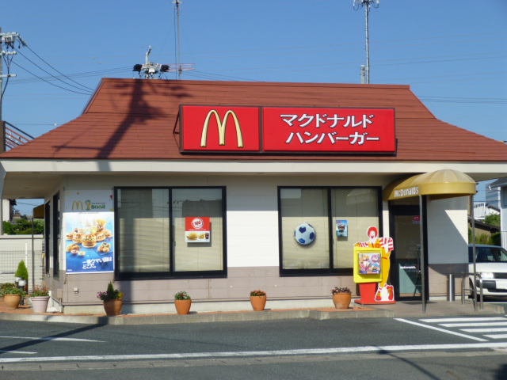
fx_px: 1011
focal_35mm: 69
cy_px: 190
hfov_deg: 28.2
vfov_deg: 21.3
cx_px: 254
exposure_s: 1/1000
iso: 100
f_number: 4.6
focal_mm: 12.3
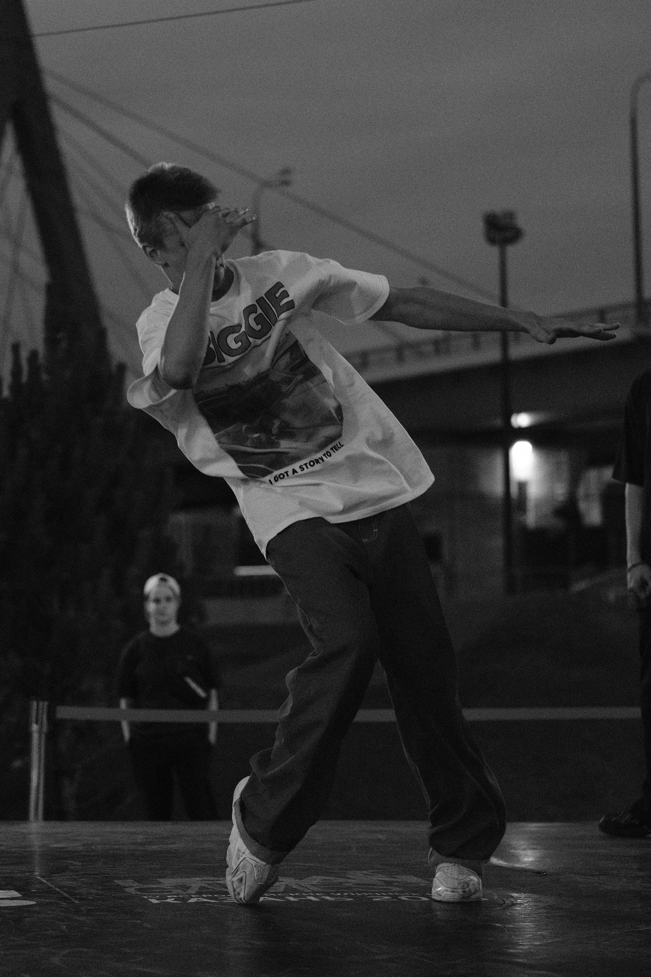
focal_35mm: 75
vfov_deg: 27.0
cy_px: 488
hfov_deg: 18.2
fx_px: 2034
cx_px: 326
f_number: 2
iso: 4000
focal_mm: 50
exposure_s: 1/640
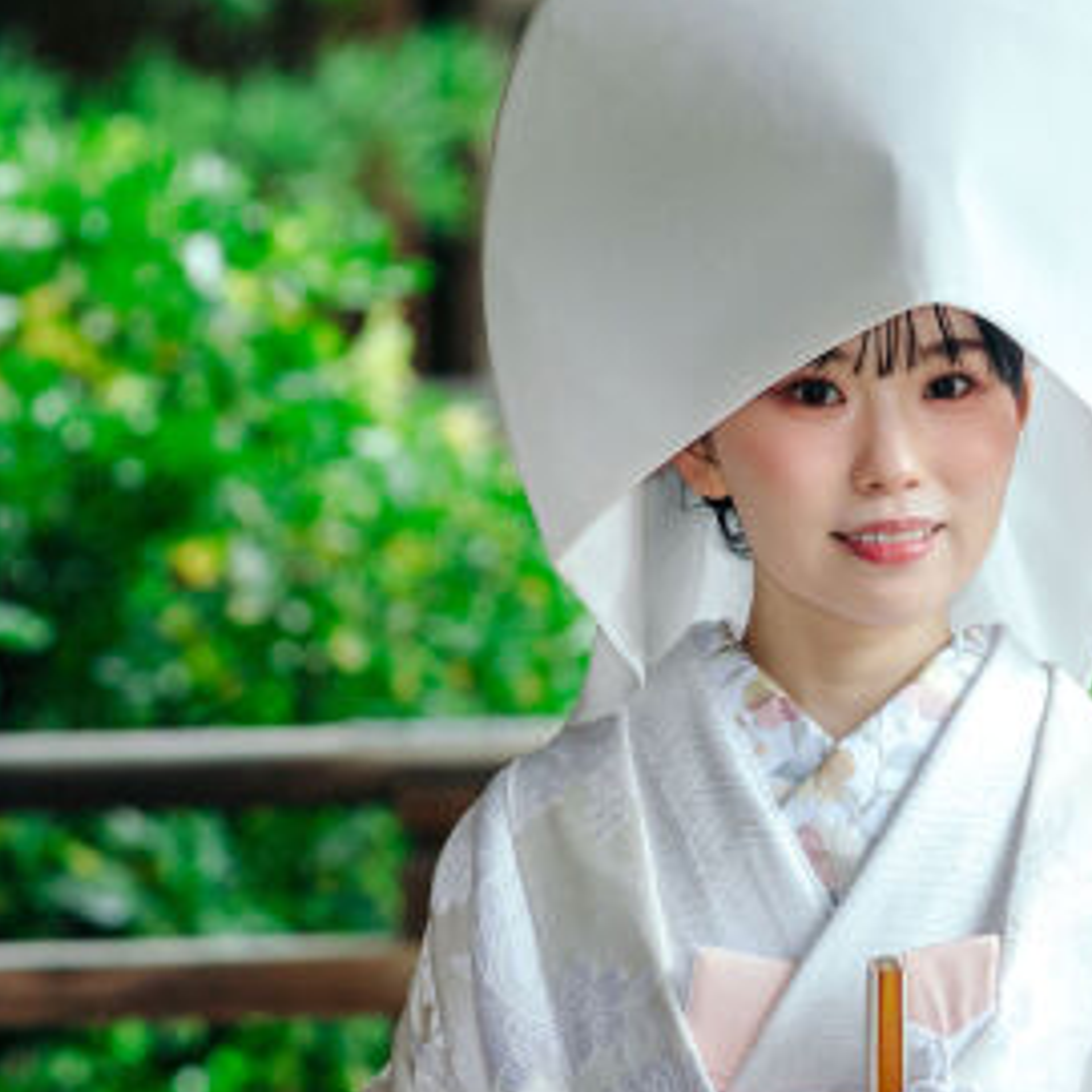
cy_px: 733
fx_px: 11385
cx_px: 48
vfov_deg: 5.5
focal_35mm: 319
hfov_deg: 5.5
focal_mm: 85
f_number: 2.2
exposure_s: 1/400
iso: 400
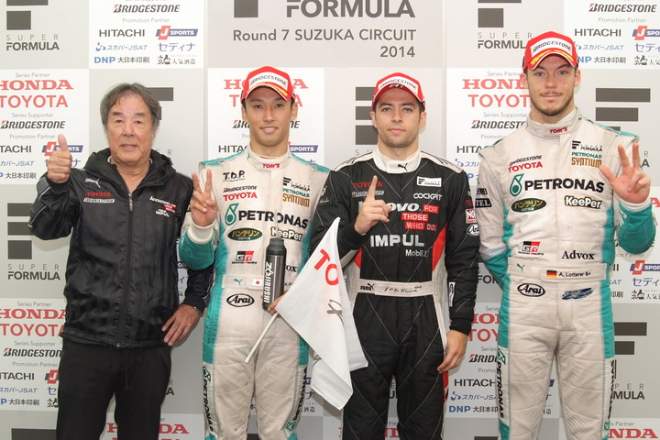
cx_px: 330
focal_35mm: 42
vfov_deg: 31.9
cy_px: 220
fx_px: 770
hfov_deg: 46.4
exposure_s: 1/60
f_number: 8
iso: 800
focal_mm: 28
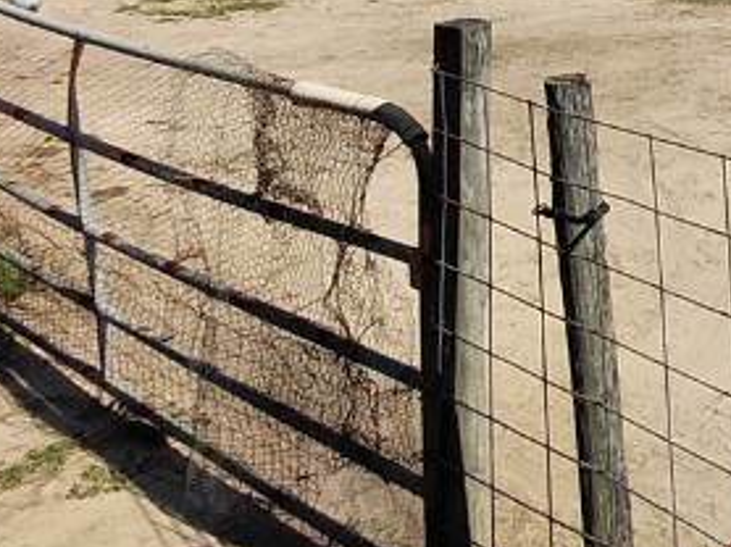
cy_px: -139
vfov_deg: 22.5
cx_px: 886
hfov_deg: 28.3
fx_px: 1245
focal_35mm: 59
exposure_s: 1/2518
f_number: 2.2
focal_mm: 1.64
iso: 40
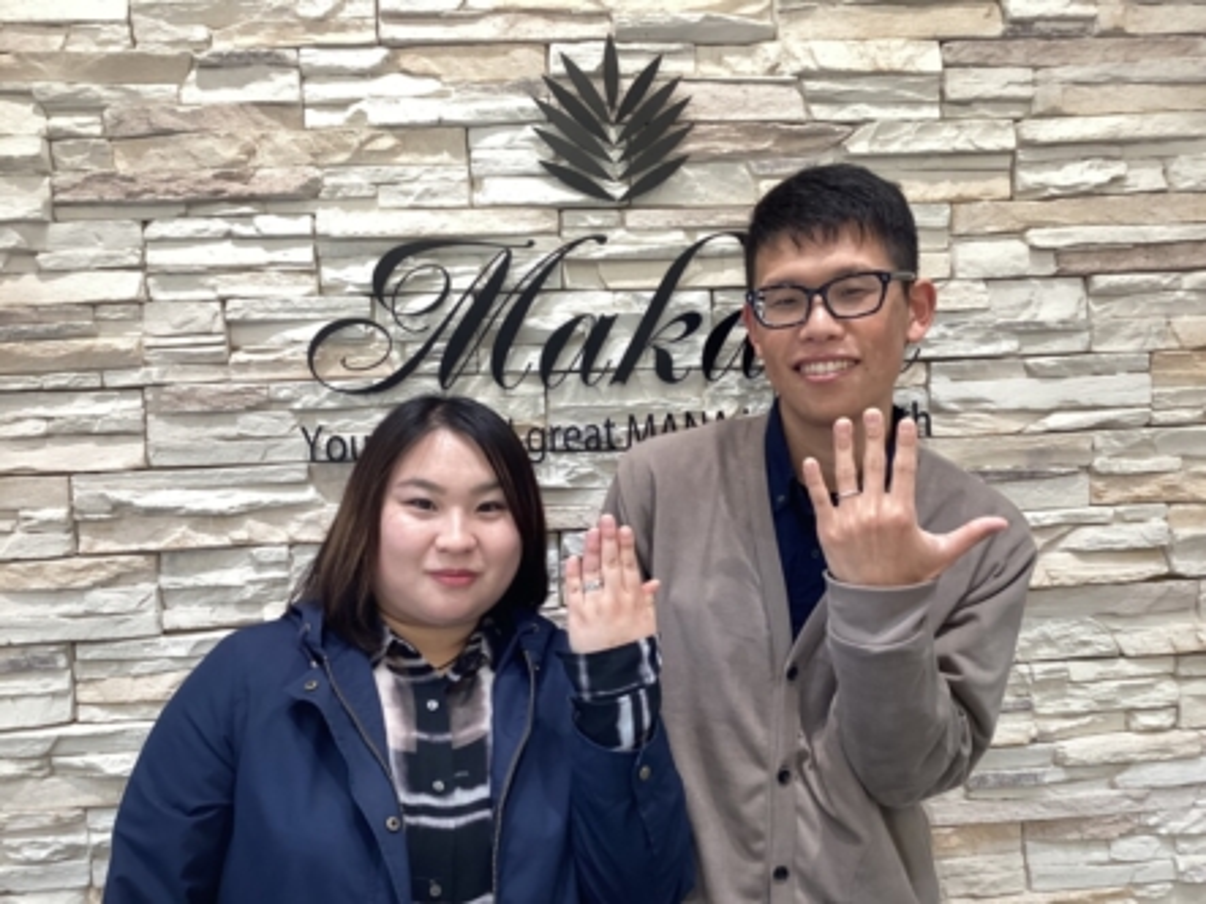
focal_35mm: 31
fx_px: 1080
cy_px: 452
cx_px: 603
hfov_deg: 58.4
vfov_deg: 45.4
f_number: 2.4
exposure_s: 1/60
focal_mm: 3.3
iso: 125
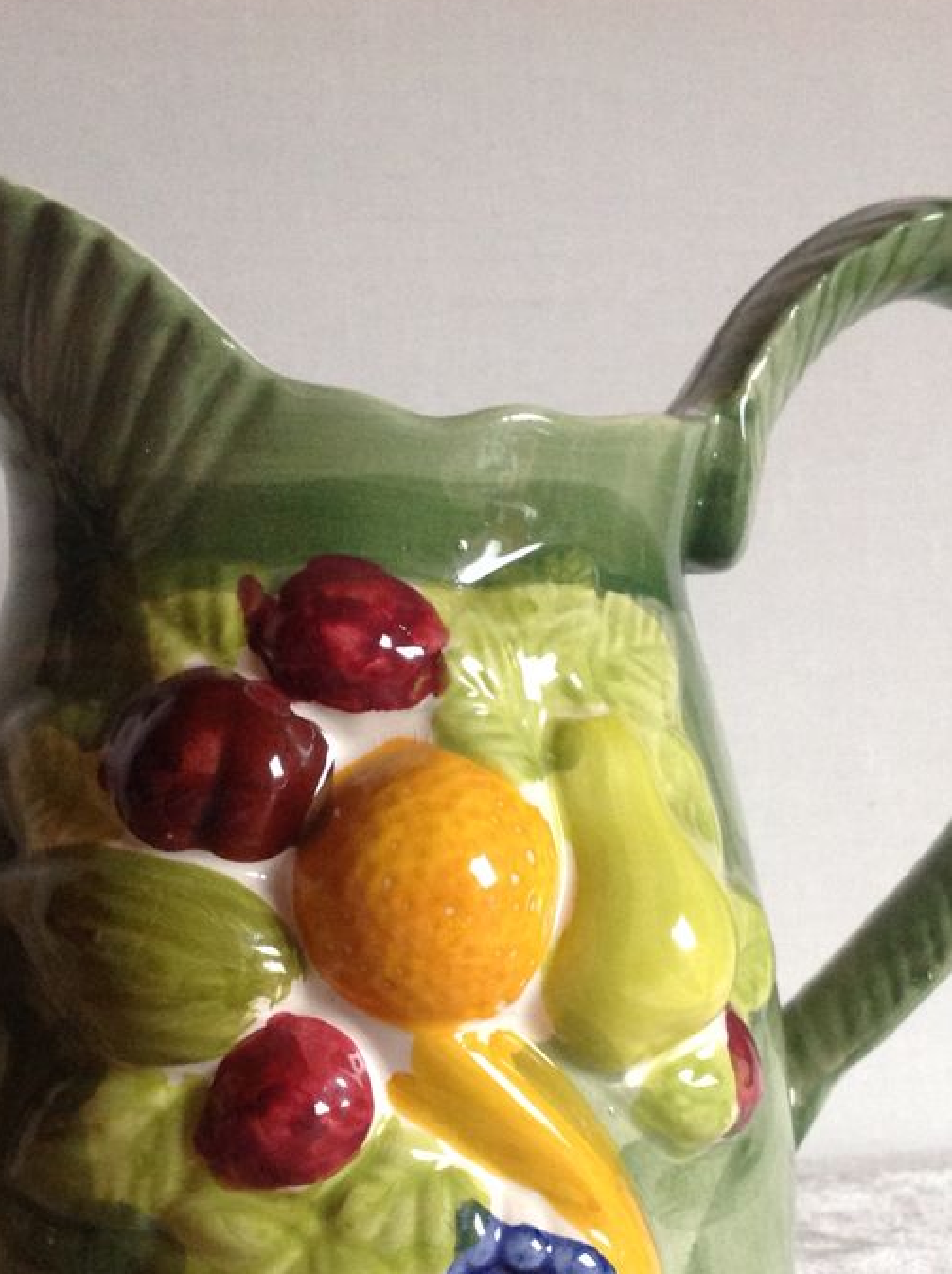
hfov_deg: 28.0
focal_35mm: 52
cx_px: 484
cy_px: 888
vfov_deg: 36.3
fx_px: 1911
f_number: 2.4
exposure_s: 1/15
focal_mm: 4.28
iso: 250
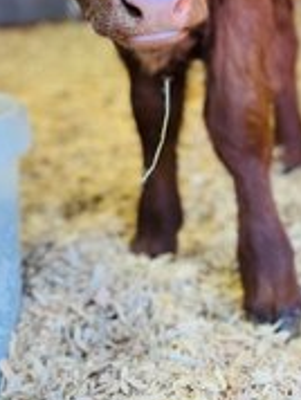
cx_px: 174
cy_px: -80
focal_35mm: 69
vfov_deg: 25.3
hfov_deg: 21.3
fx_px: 798
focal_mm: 5.7
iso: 80
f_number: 1.5
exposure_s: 1/120
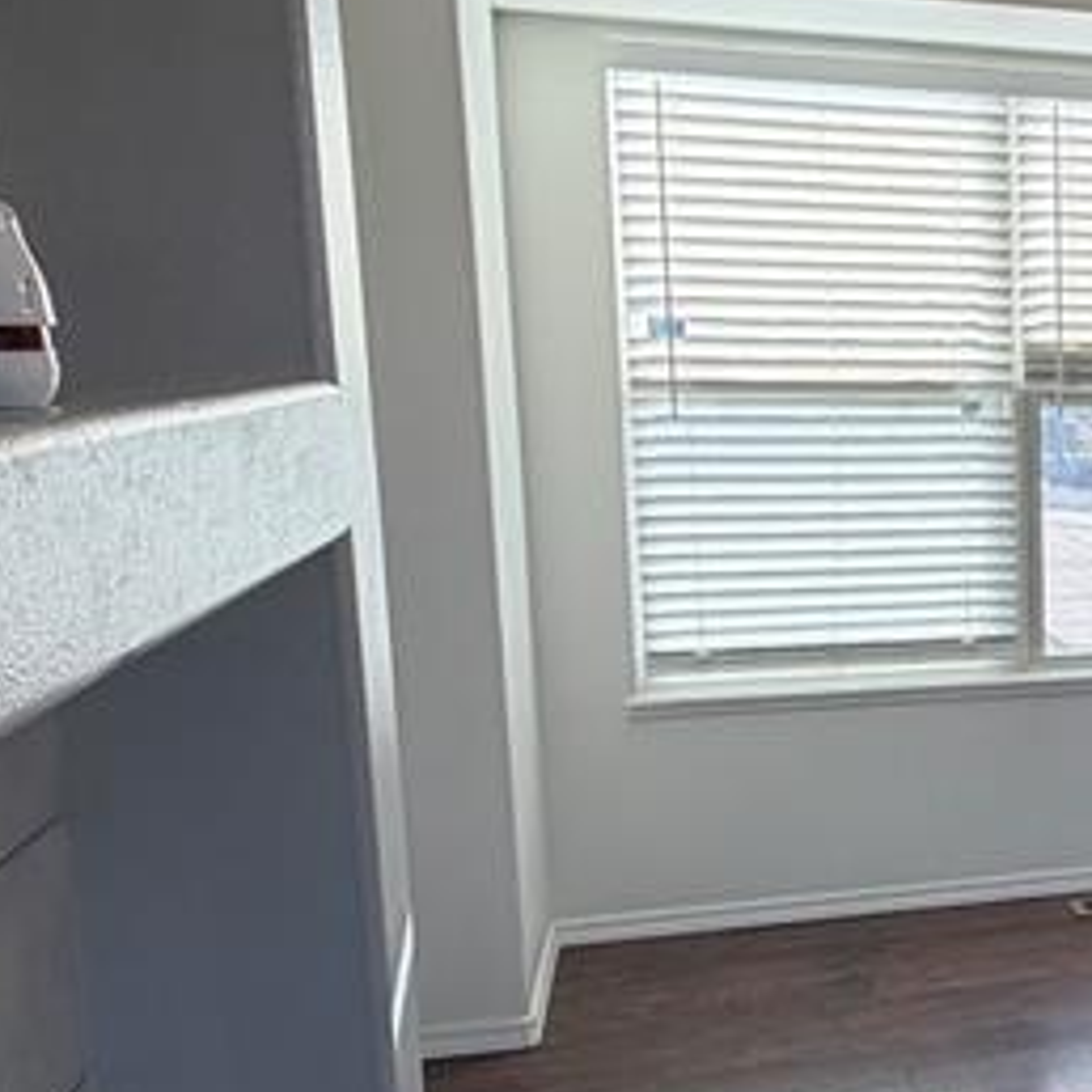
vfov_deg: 34.6
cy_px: 607
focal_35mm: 49
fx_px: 1749
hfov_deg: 28.7
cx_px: 1401
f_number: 2.2
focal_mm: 2.22
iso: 64
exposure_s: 1/121
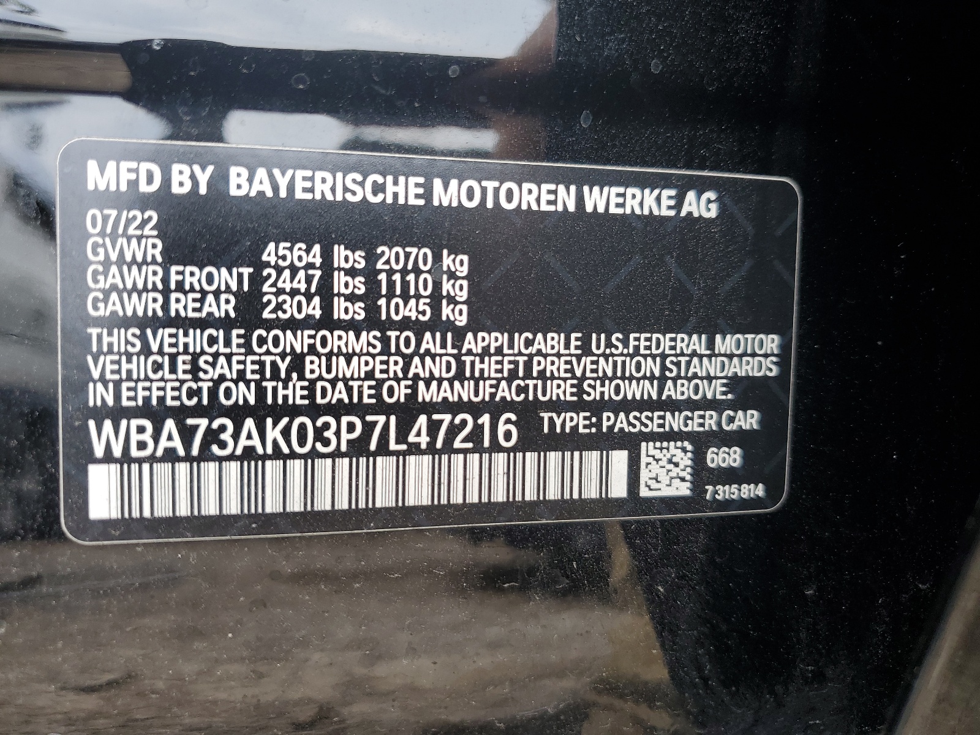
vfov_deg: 53.1
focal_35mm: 26
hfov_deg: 67.3
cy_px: 368
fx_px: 736
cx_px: 490
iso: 50
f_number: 1.5
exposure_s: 1/123
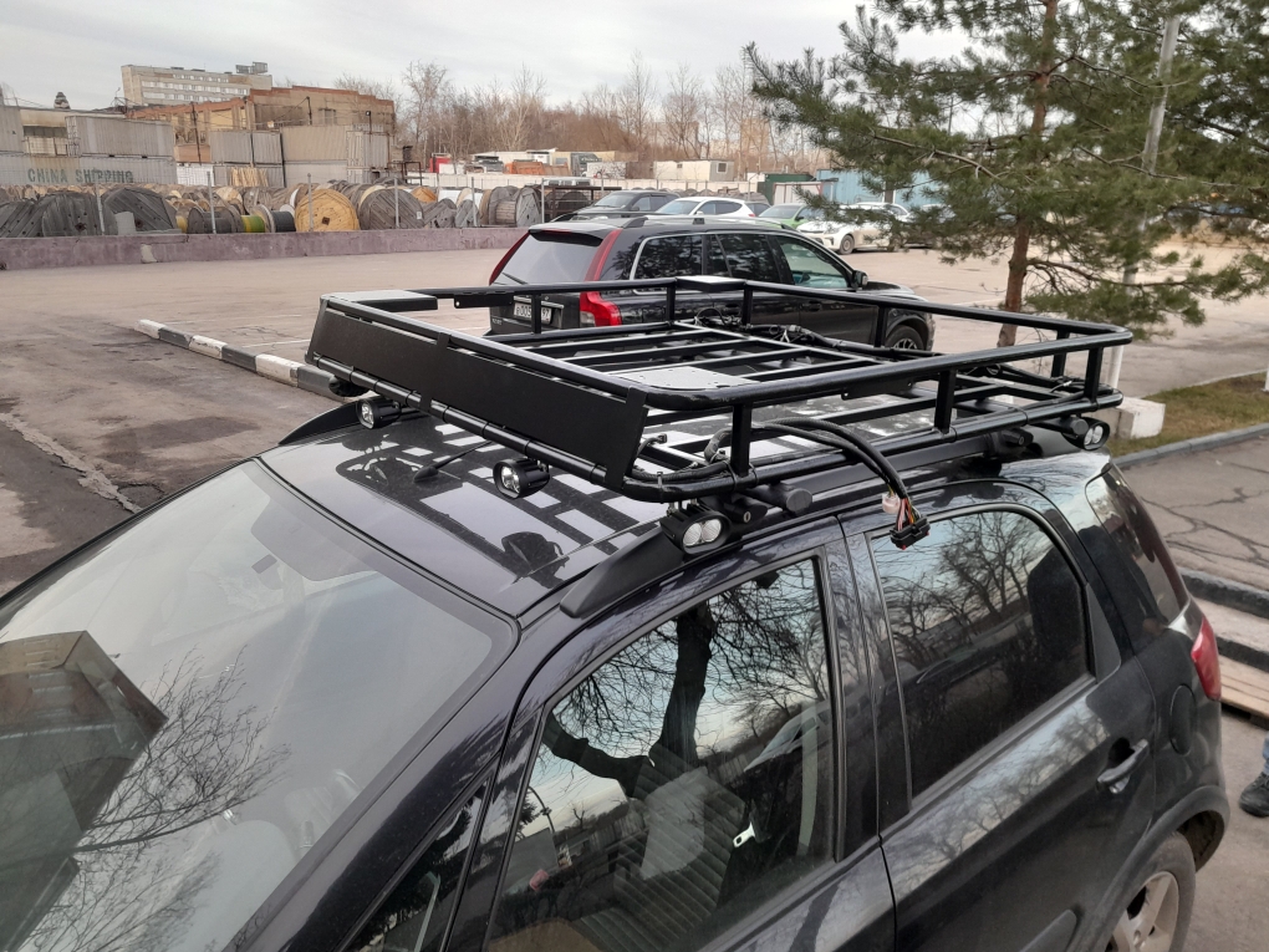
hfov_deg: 65.3
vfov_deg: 51.4
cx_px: 634
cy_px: 476
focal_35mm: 27
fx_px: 990
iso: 160
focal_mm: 4
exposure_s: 1/50
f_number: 1.8
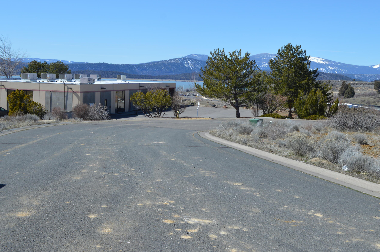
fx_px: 527
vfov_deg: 26.9
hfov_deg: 39.5
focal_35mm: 50
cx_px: 218
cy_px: 109
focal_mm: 28
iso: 100
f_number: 7.1
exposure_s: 1/200
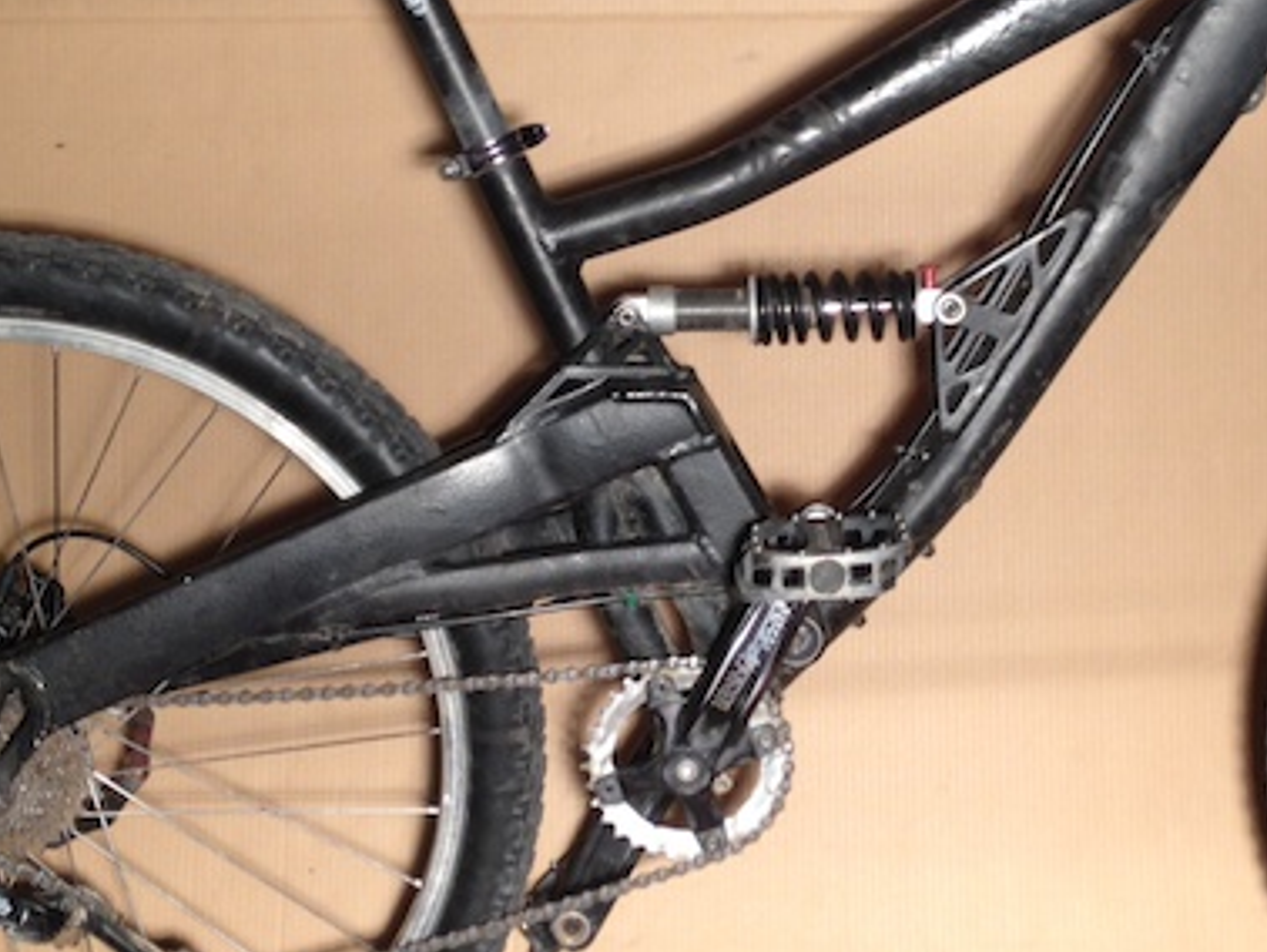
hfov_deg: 26.2
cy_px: 379
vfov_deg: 19.9
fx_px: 2710
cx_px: 791
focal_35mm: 74
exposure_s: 1/24
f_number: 2.4
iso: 50
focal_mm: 4.28
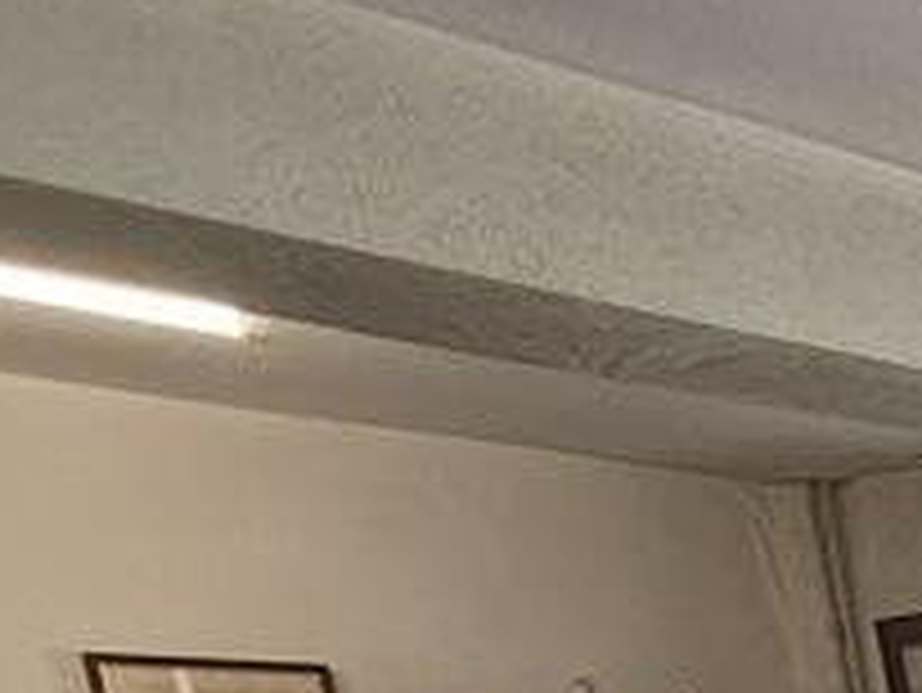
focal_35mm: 70
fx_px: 1866
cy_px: 1238
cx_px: 2285
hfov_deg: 14.6
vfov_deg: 17.3
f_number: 2.2
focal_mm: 2.22
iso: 160
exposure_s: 1/99
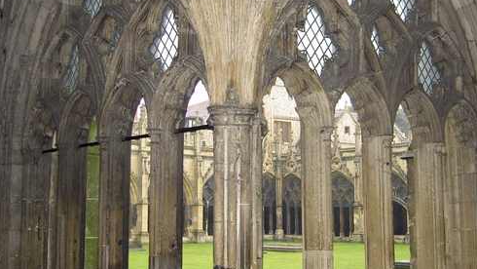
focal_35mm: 52
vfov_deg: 23.1
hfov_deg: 39.8
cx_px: 258
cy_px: 141
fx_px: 658
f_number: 2.8
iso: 200
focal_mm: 8
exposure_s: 1/60
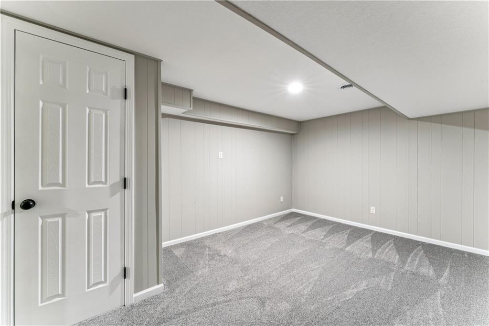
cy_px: 163
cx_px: 244
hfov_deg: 104.3
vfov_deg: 81.2
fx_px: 190
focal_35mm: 14
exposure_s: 1/1.25
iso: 400
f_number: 13
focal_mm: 14
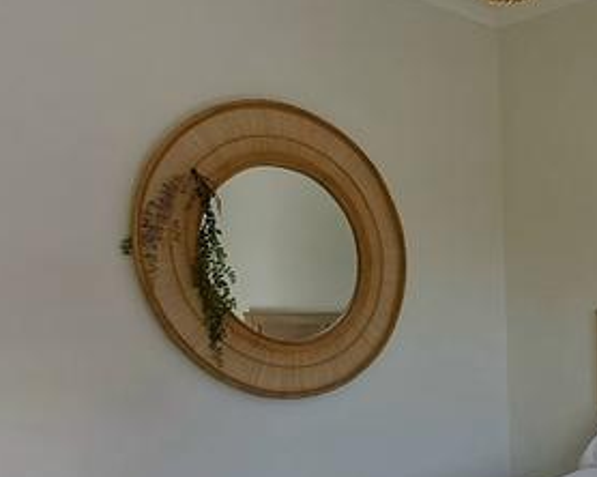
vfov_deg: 31.8
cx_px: 576
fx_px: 795
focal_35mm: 45
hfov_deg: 37.5
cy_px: 428
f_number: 2.2
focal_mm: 1.64
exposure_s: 1/179
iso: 40
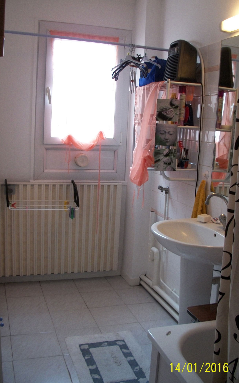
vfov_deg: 51.5
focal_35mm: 38
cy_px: 195
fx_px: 396
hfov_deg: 33.6
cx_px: 111
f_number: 3.1
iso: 160
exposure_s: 1/20
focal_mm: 6.3
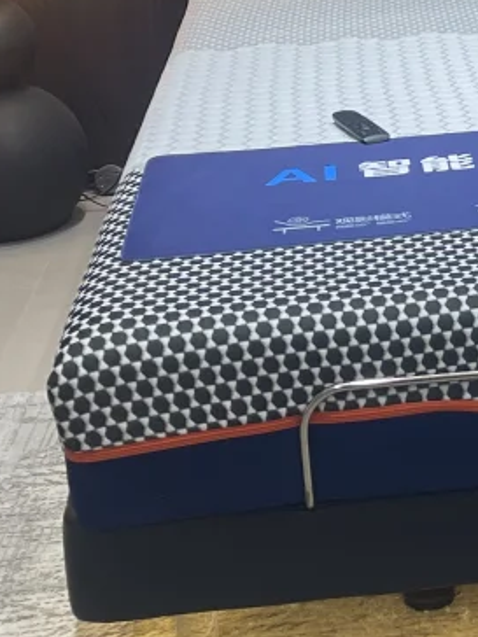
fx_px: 1823
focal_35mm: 99
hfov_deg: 14.1
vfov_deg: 19.2
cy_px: -24
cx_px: 702
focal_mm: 5.1
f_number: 1.6
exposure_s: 1/103
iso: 50
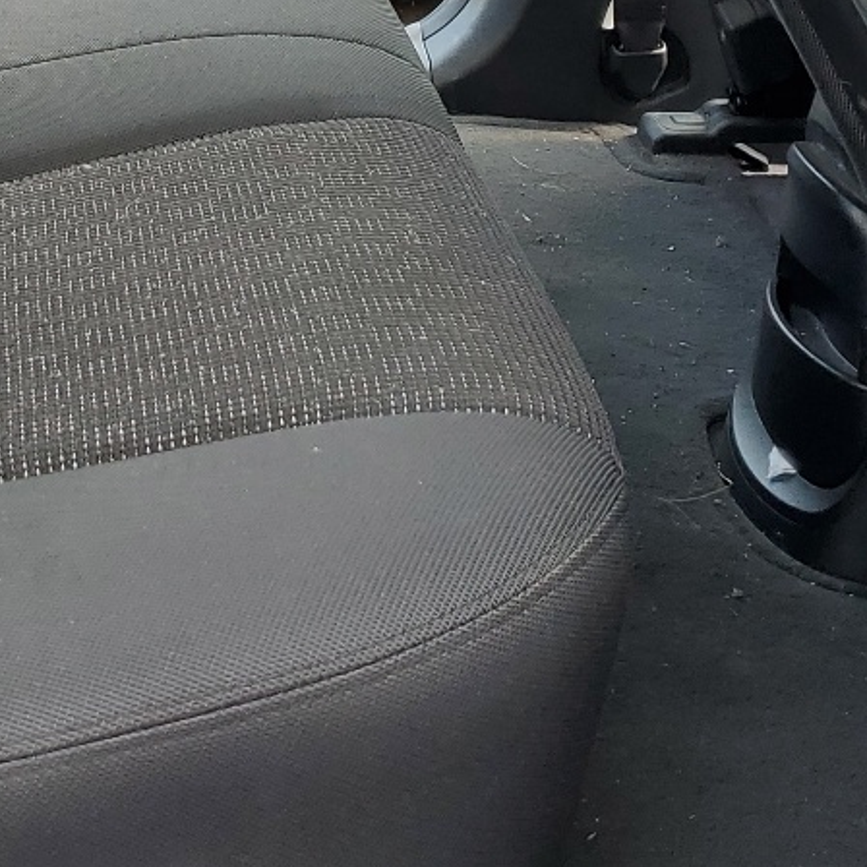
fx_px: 2324
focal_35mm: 82
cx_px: 186
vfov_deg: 20.2
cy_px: -85
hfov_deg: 20.9
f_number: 1.5
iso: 50
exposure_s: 1/263
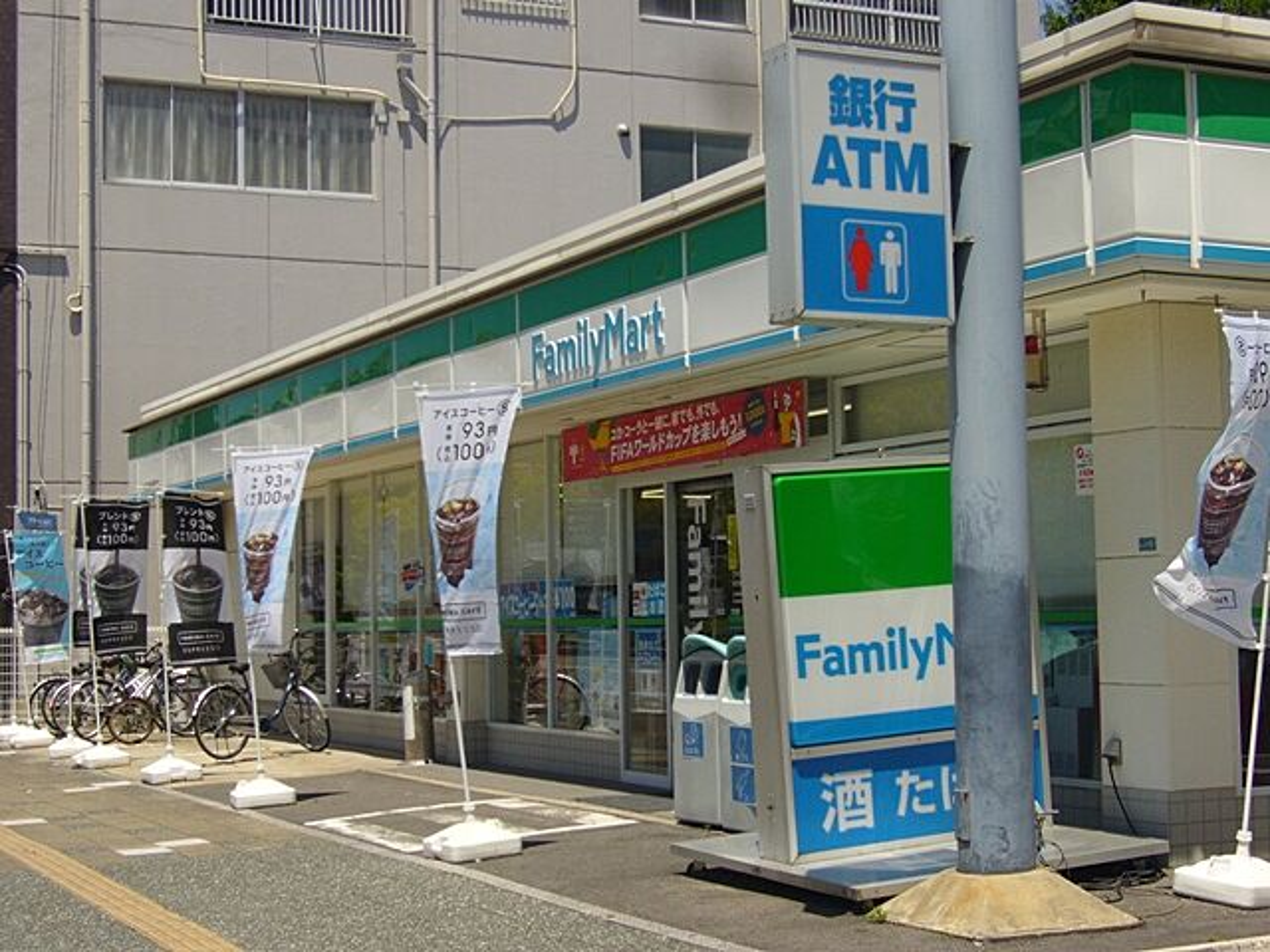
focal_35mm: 60
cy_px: 476
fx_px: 2201
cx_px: 635
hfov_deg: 32.2
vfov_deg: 24.4
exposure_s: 1/320
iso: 80
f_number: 7.3
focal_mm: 9.9
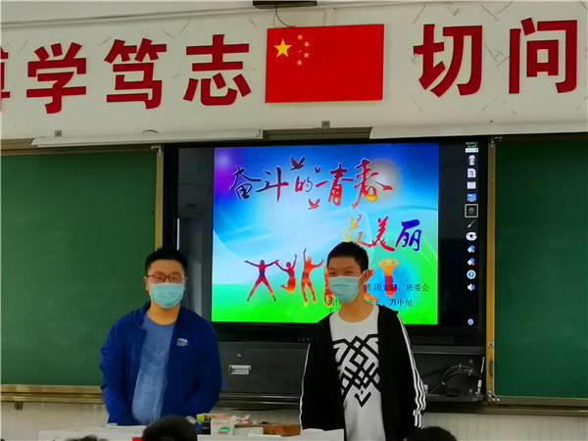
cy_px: 220
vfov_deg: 15.4
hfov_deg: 20.4
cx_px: 294
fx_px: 1631
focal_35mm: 96
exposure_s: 1/100
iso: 200
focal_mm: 4.75
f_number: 1.8
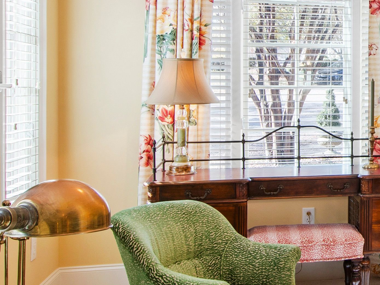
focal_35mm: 58
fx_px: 637
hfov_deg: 29.2
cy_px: 82
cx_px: 443
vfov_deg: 25.0
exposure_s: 1/1.25
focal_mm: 10
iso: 100
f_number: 8
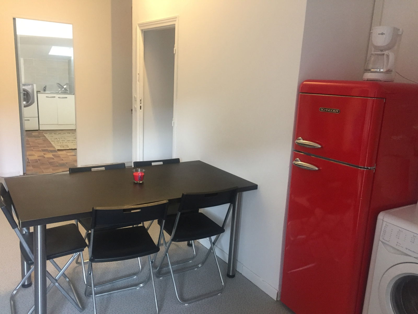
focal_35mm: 29
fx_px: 350
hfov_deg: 61.7
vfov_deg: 48.2
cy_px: 157
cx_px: 209
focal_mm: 4.15
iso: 250
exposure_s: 1/33
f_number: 2.2
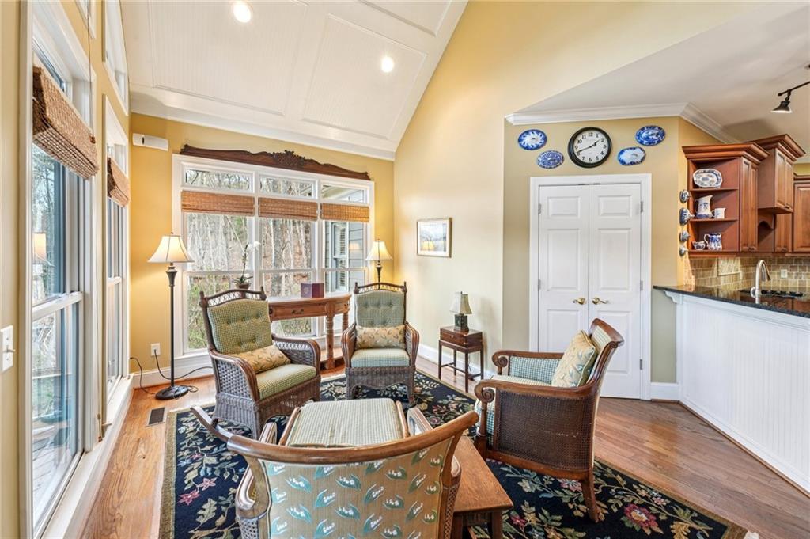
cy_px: 270
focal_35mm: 14
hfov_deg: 104.3
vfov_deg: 81.1
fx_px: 315
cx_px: 405
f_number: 8
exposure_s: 1/6
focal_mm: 14
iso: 320
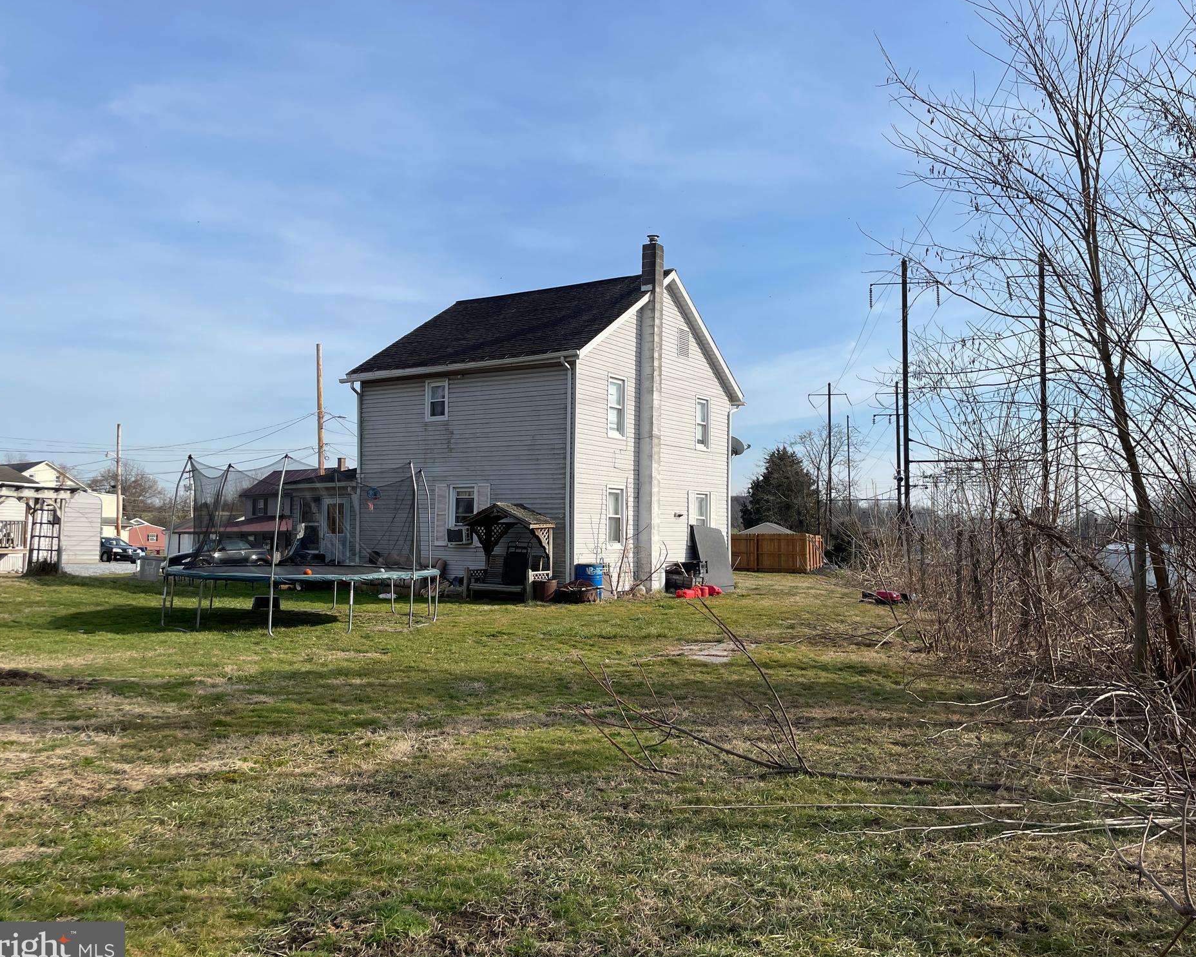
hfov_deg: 62.2
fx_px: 991
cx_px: 624
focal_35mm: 28
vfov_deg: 51.5
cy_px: 479
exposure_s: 1/3610
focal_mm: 4.2
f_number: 1.6
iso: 32
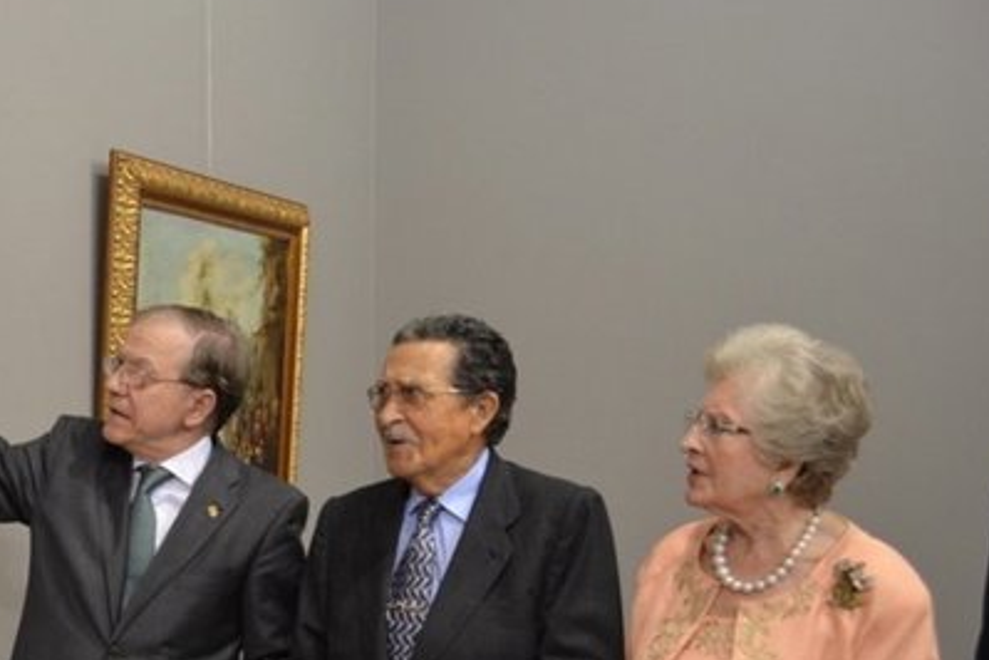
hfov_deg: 33.8
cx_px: 171
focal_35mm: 57
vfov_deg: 23.7
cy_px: 448
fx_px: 1566
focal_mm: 22
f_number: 4
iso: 450
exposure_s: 1/60
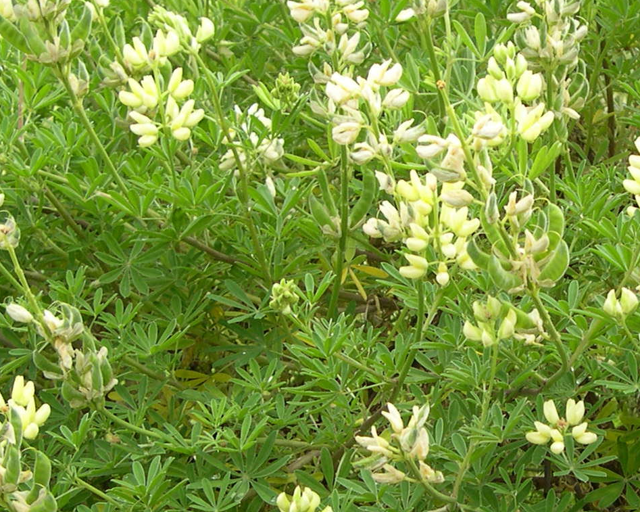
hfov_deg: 21.3
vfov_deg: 17.2
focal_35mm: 89
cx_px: 507
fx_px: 1685
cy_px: 315
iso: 100
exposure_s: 1/160
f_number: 2.8
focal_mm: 8
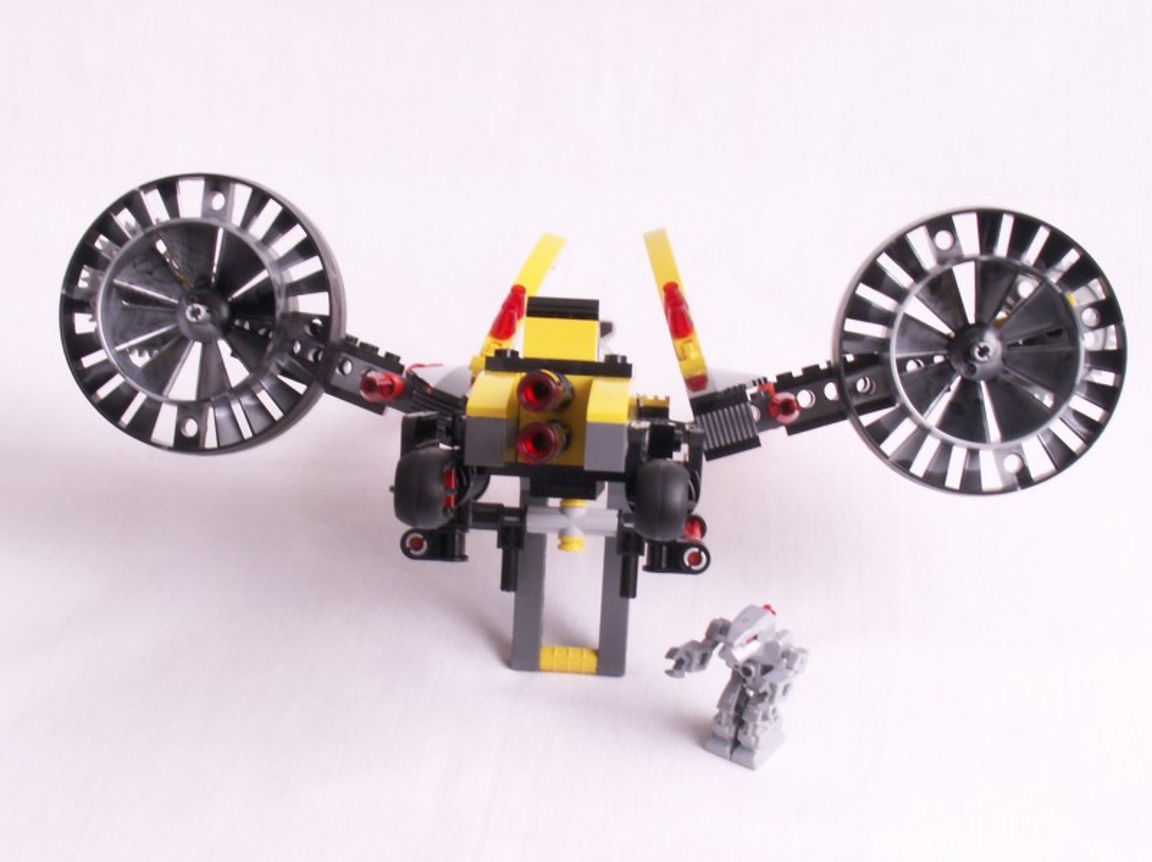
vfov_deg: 35.1
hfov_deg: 45.8
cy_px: 431
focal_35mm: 41
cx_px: 576
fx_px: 1364
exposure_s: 1/1.25
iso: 50
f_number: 8
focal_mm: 6.84
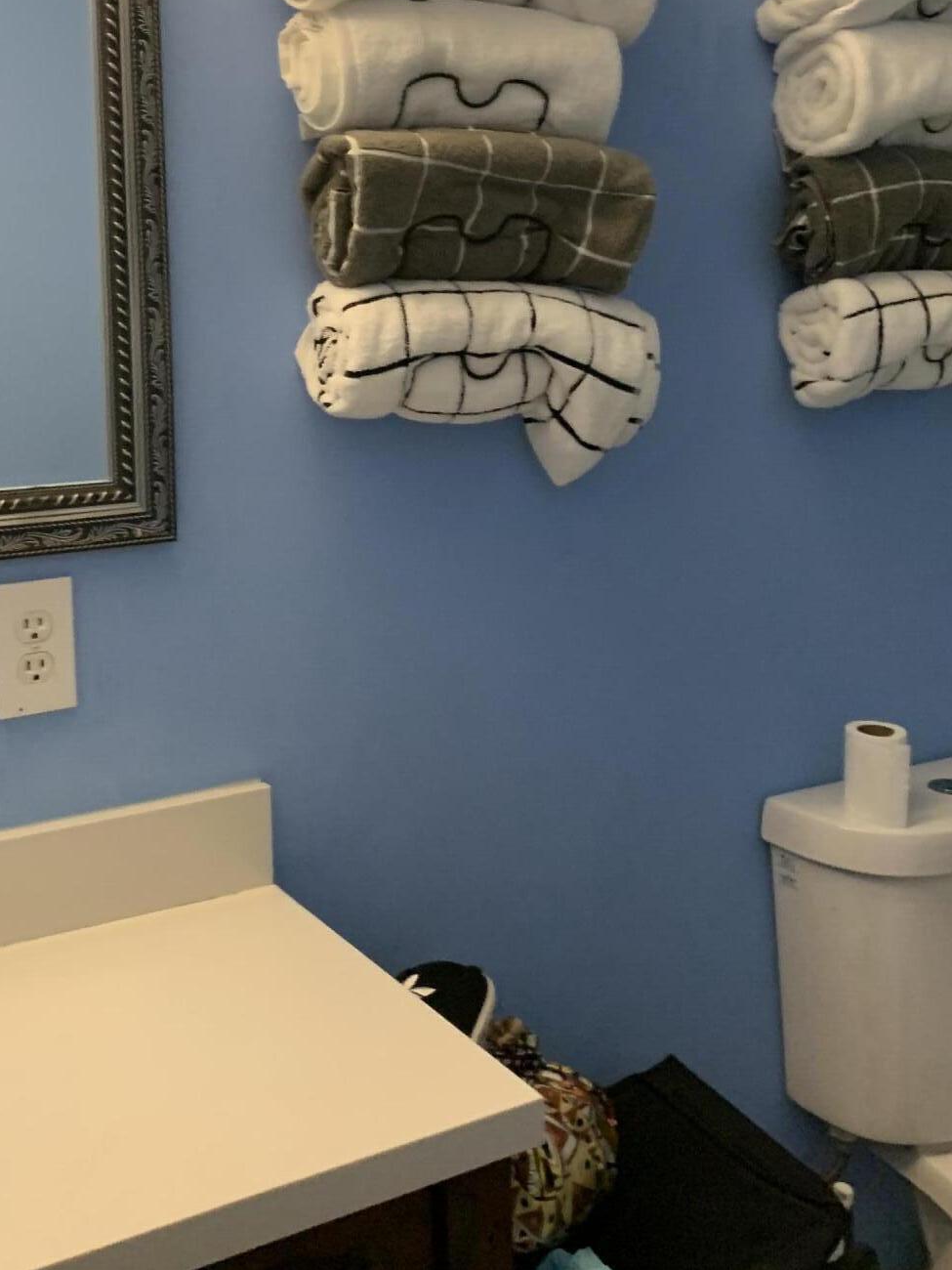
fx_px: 1467
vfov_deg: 45.7
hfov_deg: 36.0
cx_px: 466
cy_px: 373
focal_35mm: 40
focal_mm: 4.25
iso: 400
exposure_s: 1/35
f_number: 1.8
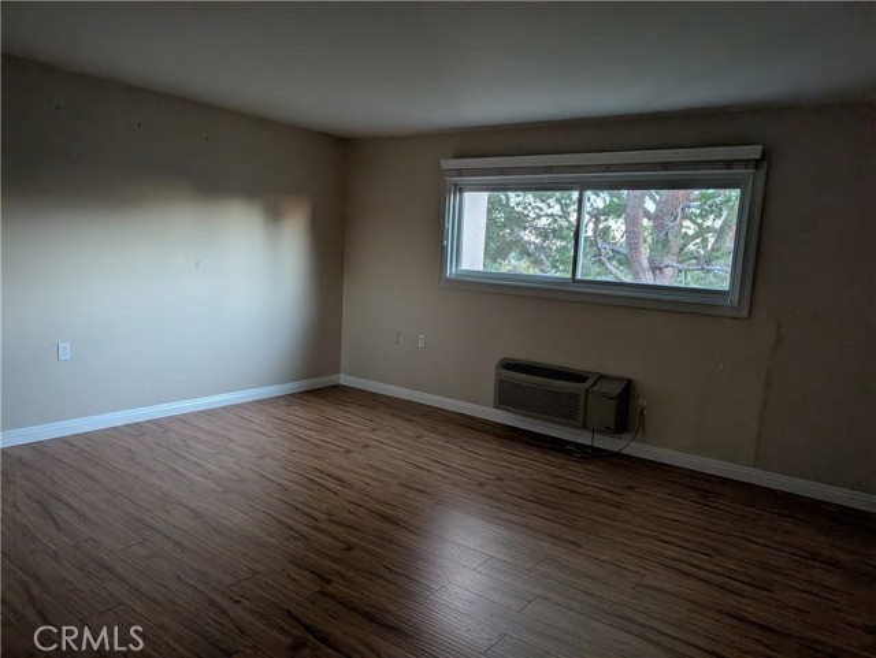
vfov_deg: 56.9
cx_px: 438
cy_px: 329
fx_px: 608
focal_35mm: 24
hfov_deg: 71.6
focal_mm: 6.9
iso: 60
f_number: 1.68
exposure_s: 1/60
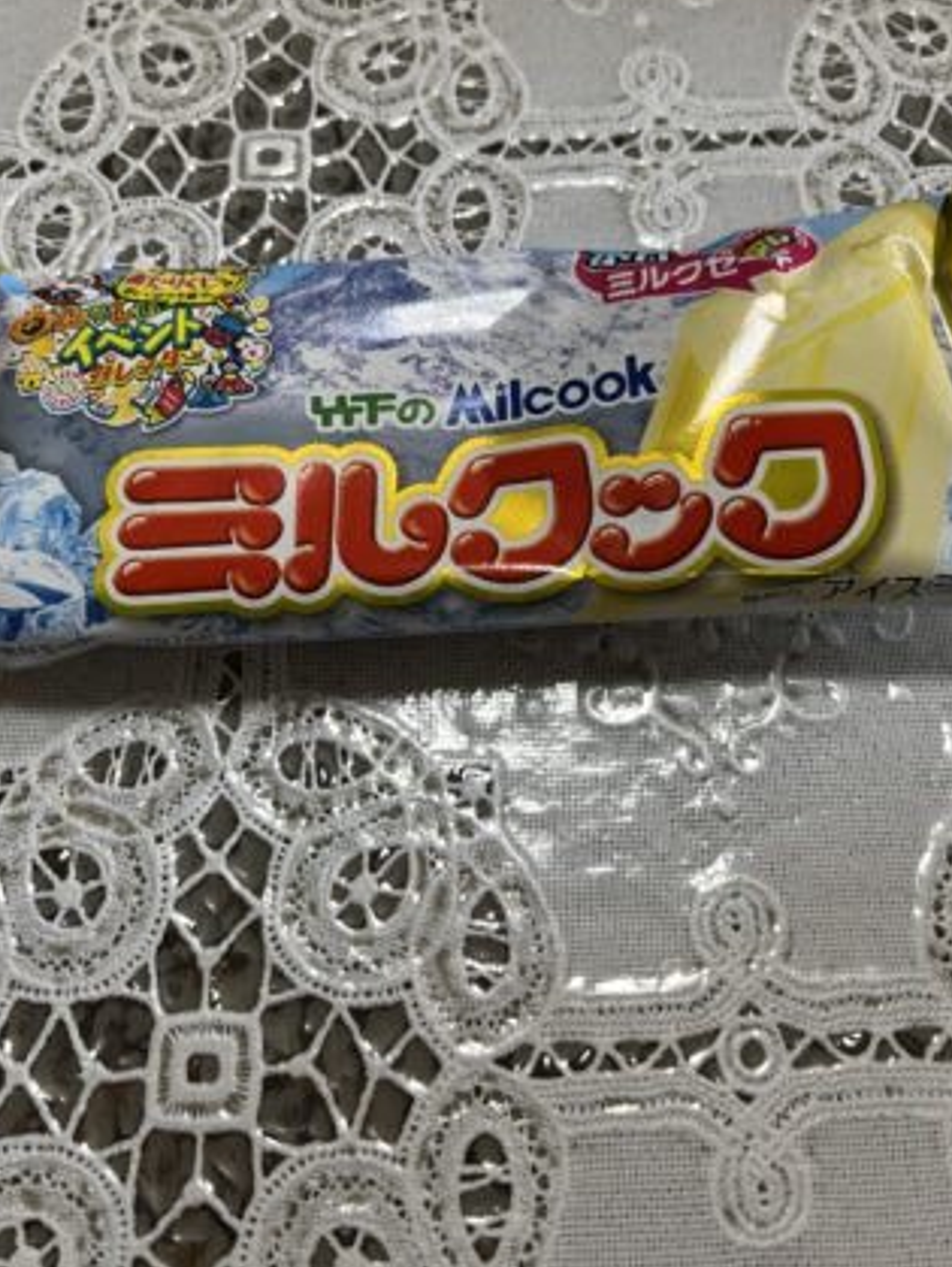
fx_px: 1135
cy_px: 547
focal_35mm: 31
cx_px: 509
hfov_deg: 45.5
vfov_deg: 58.1
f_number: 1.6
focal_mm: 5.1
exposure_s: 1/78
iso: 64
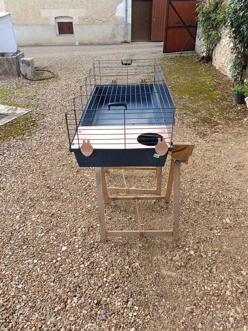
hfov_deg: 53.1
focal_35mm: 26
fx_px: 248
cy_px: 156
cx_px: 125
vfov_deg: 67.3
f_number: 1.88
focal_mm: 5.59
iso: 51
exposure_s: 1/141
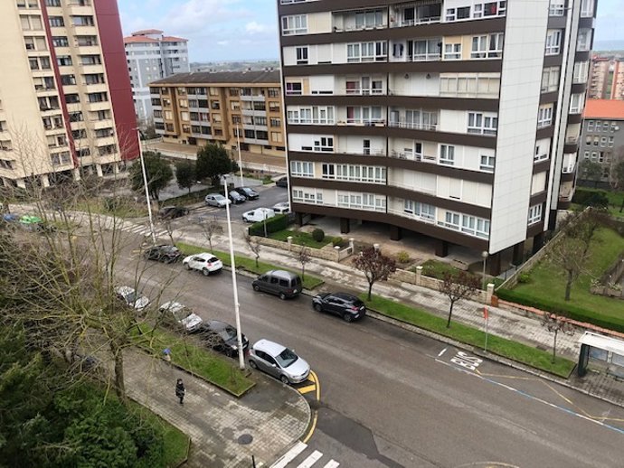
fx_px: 505
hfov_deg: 63.4
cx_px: 312
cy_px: 234
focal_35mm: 28
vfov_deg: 49.8
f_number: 1.8
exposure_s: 1/539
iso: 20
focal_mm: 3.99
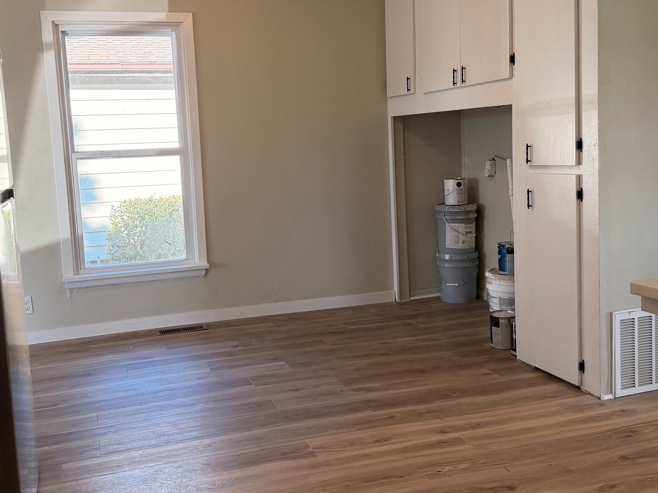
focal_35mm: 37
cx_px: 300
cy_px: 216
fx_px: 703
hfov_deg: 50.1
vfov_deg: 38.6
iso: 160
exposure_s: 1/215
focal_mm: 6.76
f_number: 1.78
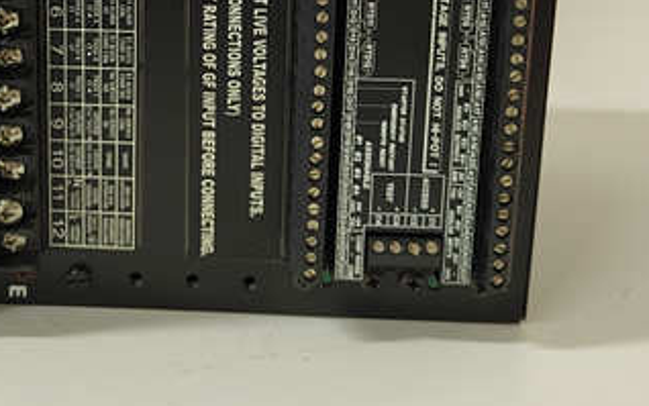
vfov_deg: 26.2
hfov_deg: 42.4
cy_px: -20
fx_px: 814
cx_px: 176
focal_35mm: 46
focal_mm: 5.52
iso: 1628
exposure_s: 1/60
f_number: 1.9
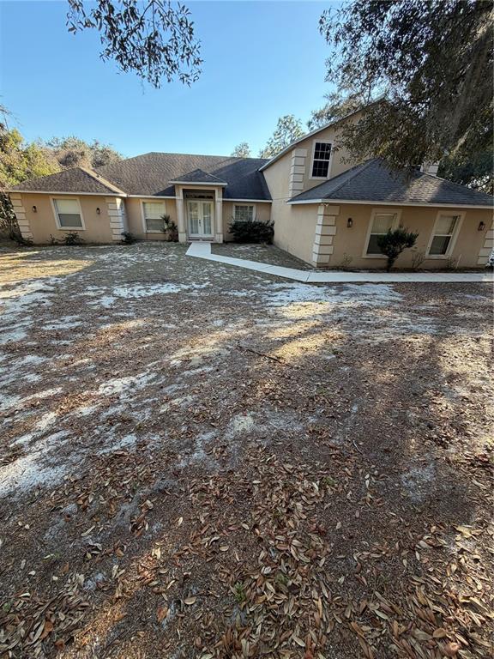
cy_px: 330
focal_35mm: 14
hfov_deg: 85.7
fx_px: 266
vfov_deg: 102.1
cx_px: 247
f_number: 2.2
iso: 50
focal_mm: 2.22
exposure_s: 1/223
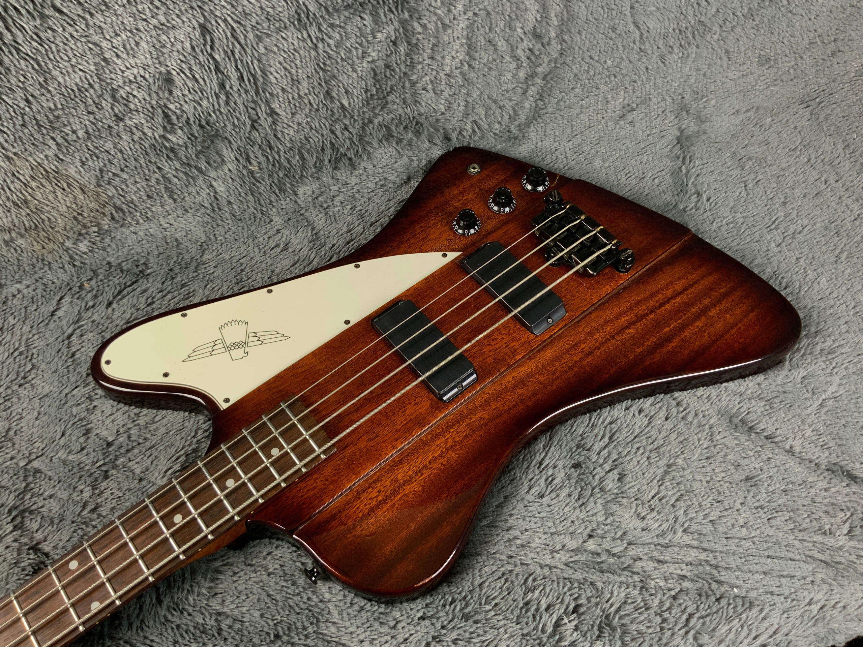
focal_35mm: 29
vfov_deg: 48.2
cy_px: 324
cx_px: 432
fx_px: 723
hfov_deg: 61.7
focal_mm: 3
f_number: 1.8
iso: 100
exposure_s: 1/60
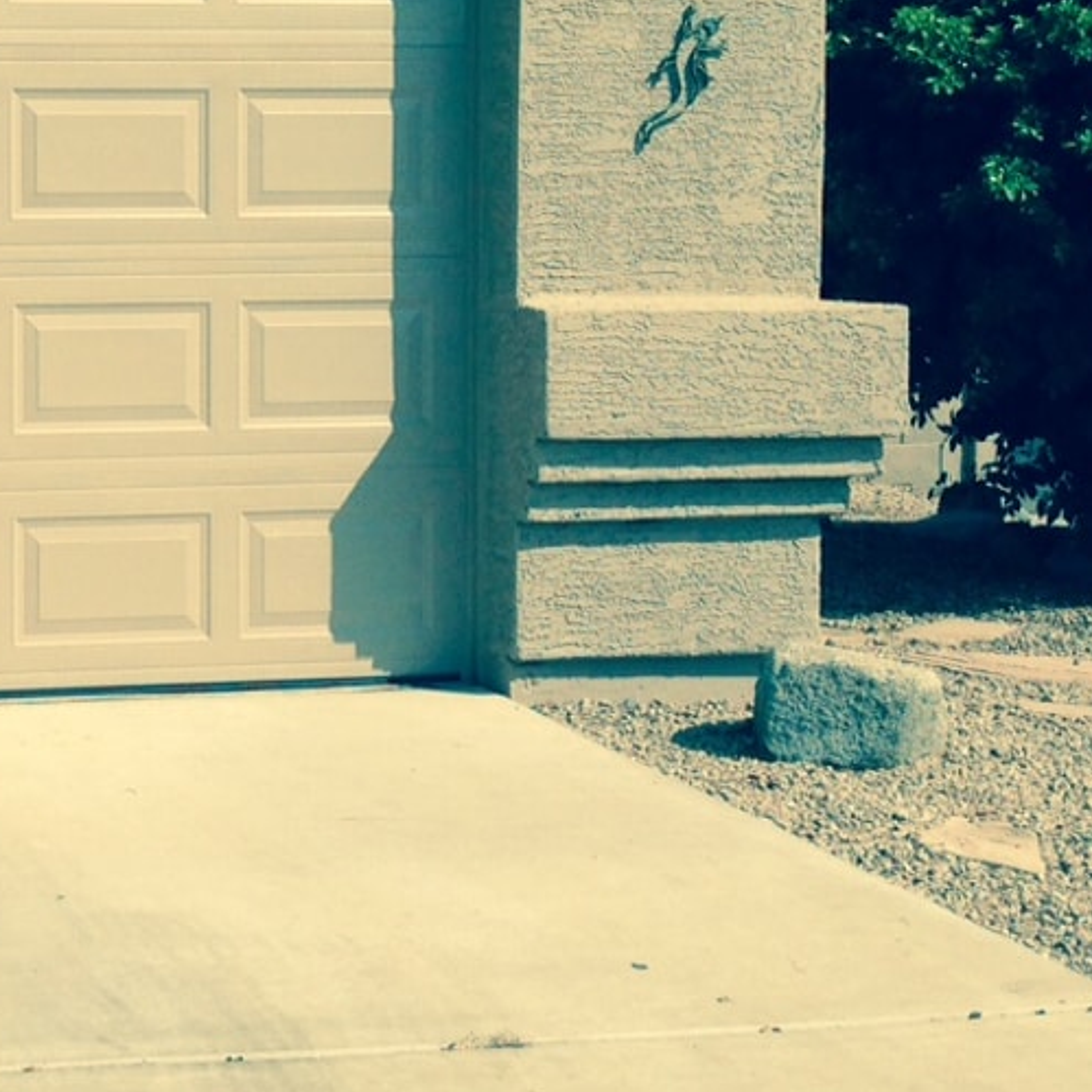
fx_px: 2784
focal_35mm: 78
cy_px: 304
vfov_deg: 22.0
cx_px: -290
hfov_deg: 20.5
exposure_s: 1/2857
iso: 50
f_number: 2.4
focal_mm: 4.12
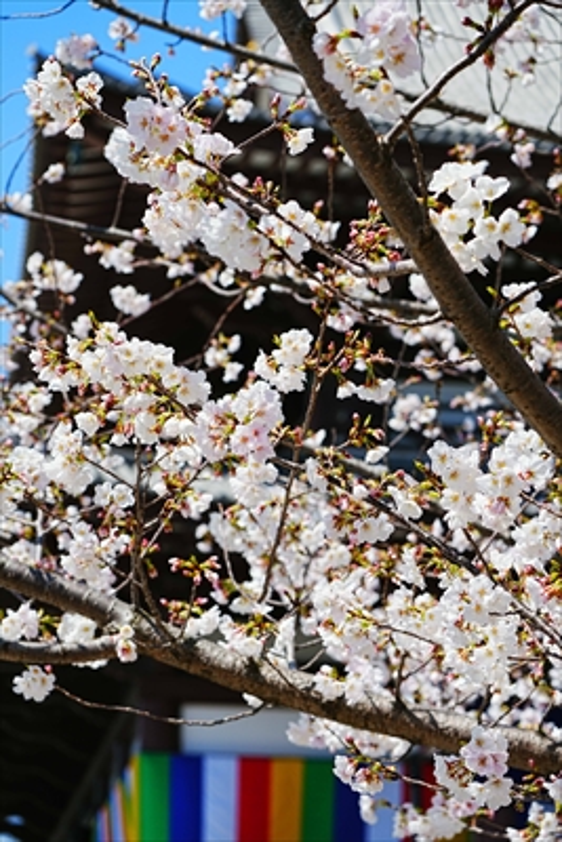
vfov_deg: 20.4
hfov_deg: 13.7
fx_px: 2339
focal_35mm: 100
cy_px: 421
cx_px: 281
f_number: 8
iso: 100
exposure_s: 1/400
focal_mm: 100
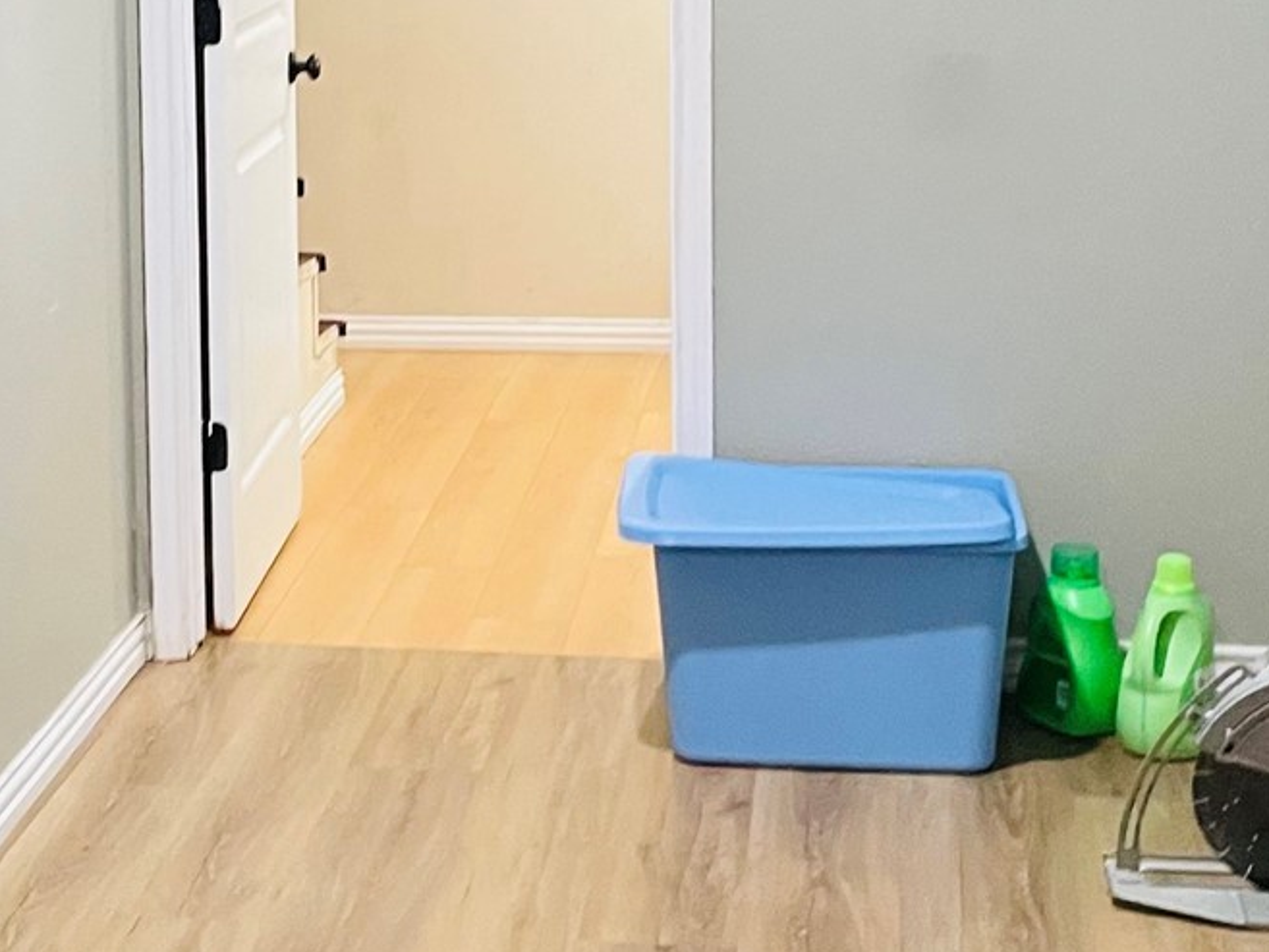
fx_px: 2970
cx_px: 367
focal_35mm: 81
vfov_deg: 18.0
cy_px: 110
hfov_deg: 23.9
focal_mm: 4.2
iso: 320
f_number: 1.6
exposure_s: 1/60
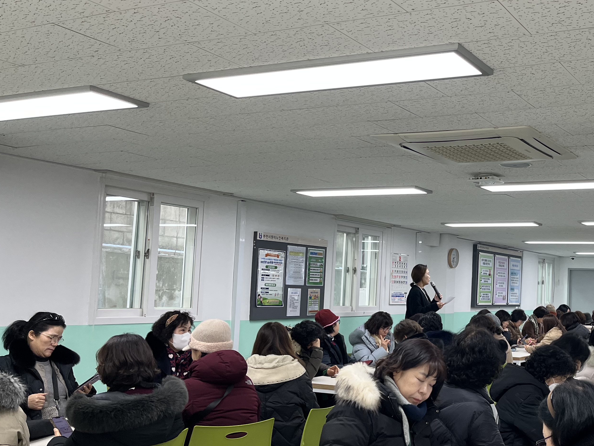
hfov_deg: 42.7
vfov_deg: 34.3
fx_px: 721
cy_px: 242
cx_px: 477
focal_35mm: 42
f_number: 1.6
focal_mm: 5.1
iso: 100
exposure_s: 1/120
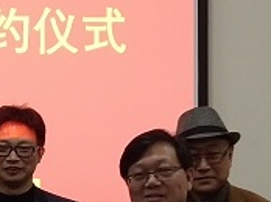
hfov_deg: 8.2
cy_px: 230
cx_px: -45
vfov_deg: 6.2
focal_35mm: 239
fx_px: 1868
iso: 271
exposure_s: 1/100
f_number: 1.8
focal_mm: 4.35
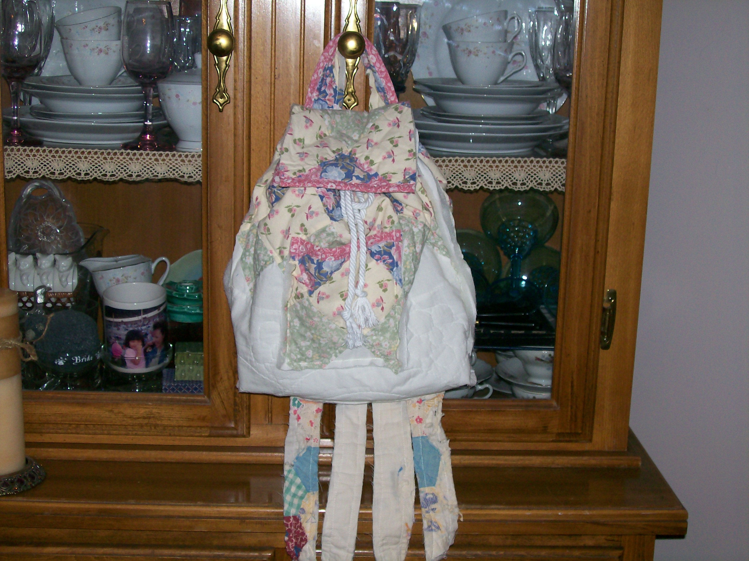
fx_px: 1211
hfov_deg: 34.4
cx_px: 374
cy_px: 280
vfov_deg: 26.1
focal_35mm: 56
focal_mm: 9.4
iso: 80
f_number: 3.4
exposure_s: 1/83.6
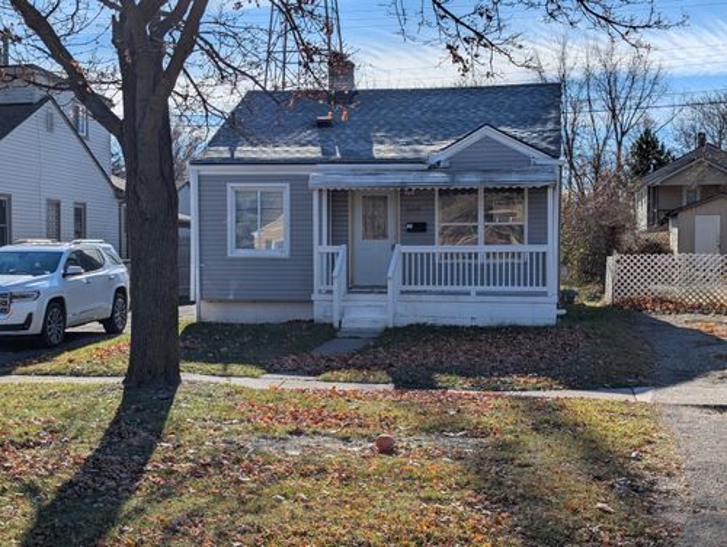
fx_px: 1030
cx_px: 364
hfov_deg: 38.9
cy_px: 274
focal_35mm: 49
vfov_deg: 29.7
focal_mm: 6.9
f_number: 1.68
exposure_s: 1/2404
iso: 21
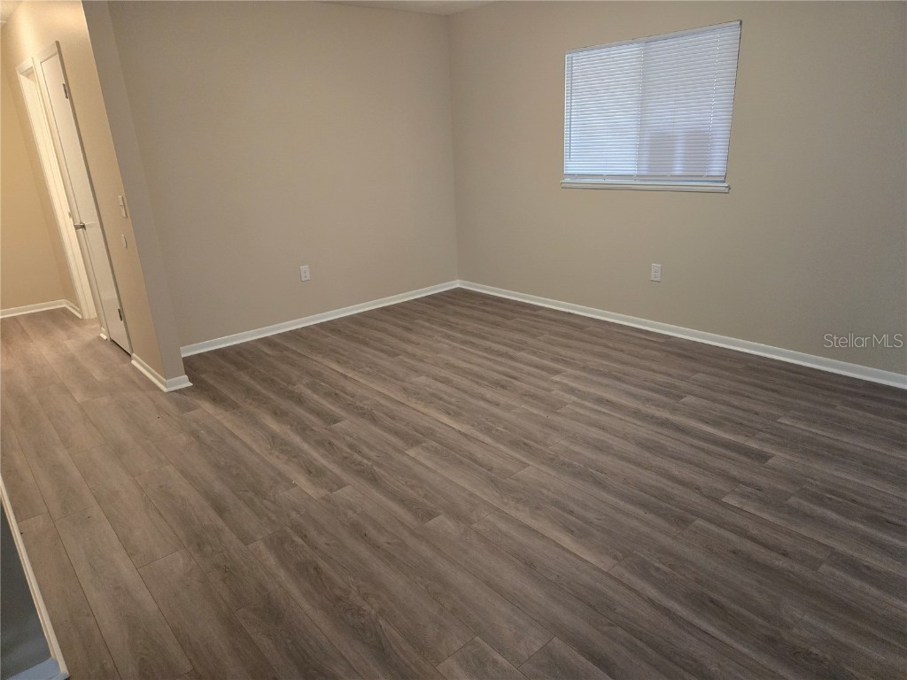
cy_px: 340
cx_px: 454
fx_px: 603
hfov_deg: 73.9
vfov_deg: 58.9
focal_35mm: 23
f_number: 1.8
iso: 640
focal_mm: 5.4
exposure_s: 1/120
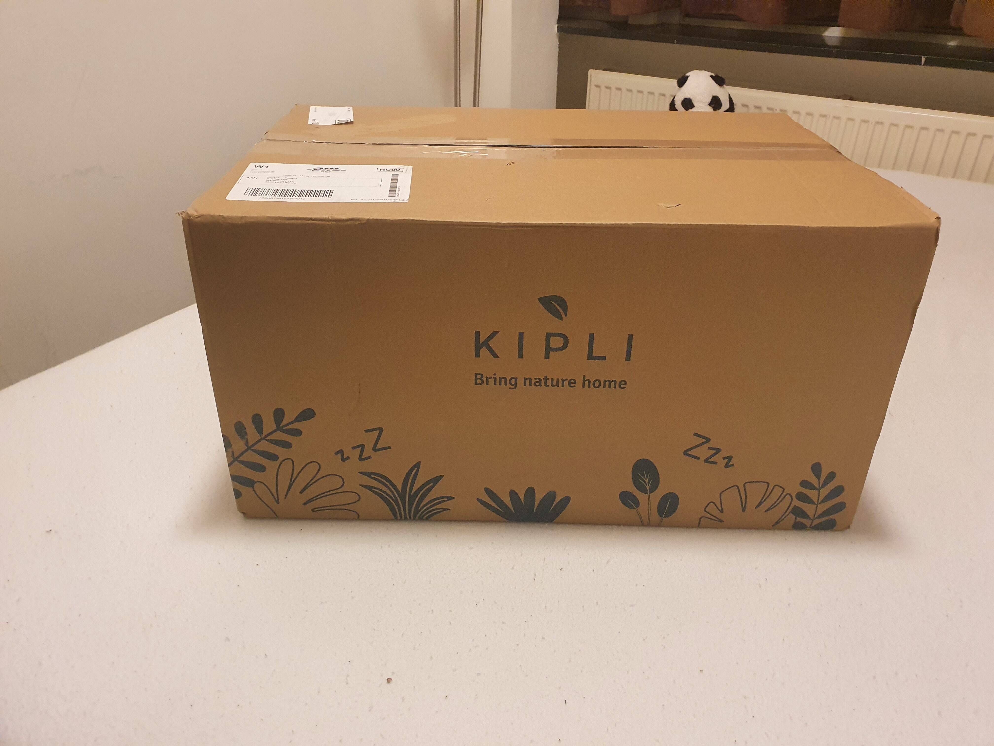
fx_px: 747
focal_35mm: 26
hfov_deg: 67.3
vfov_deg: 53.1
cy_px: 373
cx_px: 497
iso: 640
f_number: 2.4
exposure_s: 1/50
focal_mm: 4.32
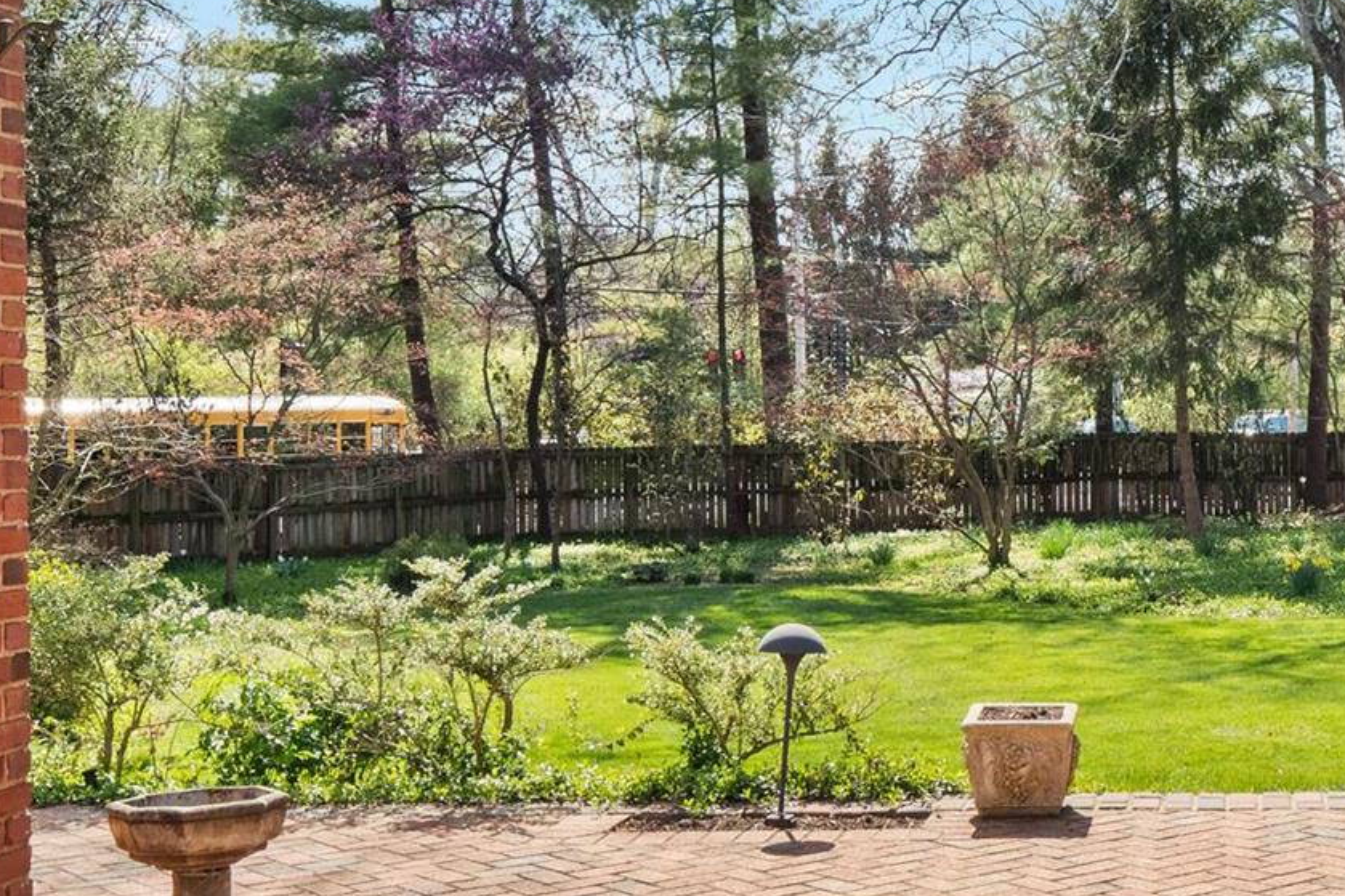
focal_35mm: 61
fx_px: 2278
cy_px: 407
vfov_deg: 22.2
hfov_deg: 31.4
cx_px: 1212
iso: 400
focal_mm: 16
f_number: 8
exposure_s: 1/125
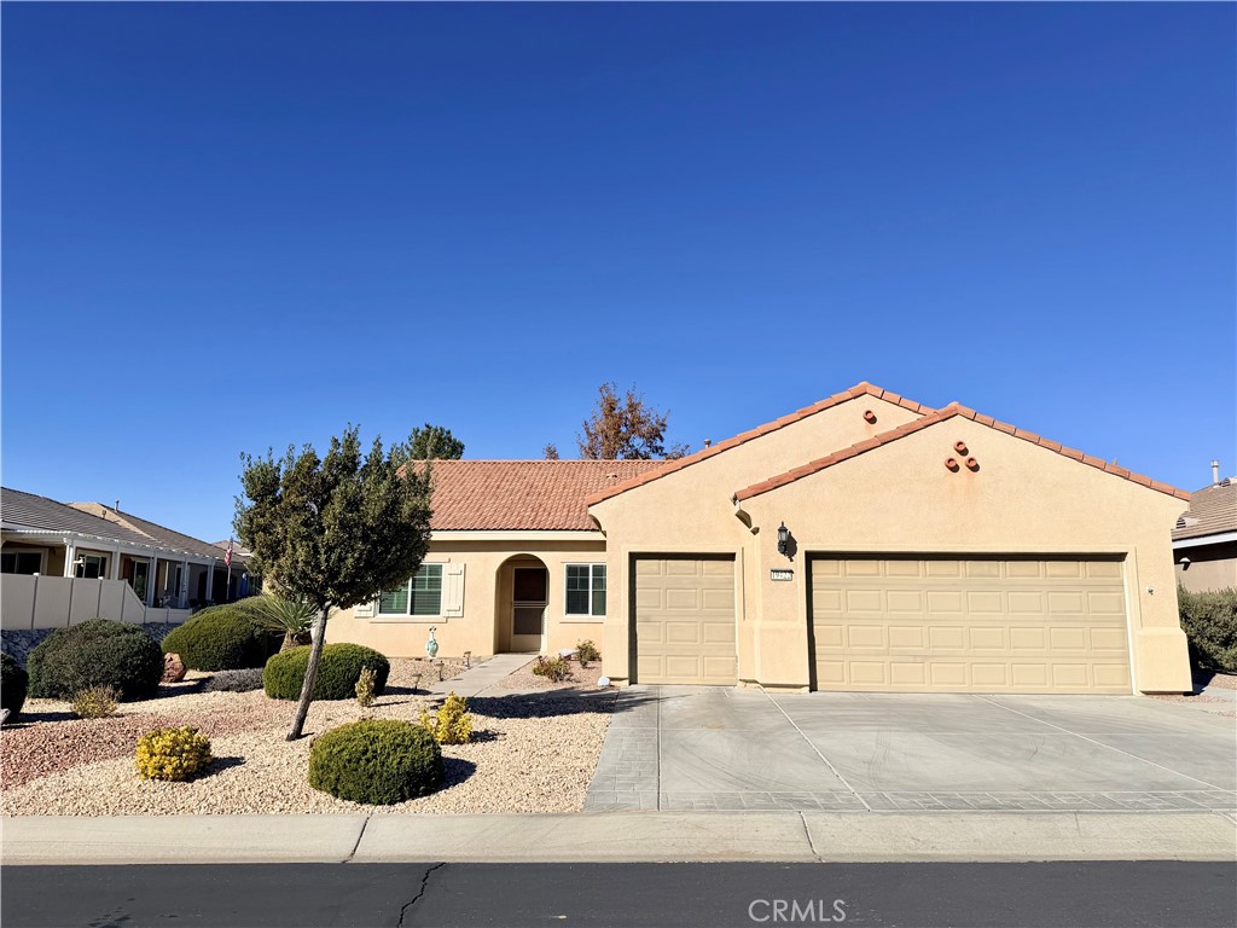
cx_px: 618
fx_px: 858
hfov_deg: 71.6
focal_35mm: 24
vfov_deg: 56.8
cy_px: 464
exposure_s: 1/10309
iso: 80
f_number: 1.78
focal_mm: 6.76
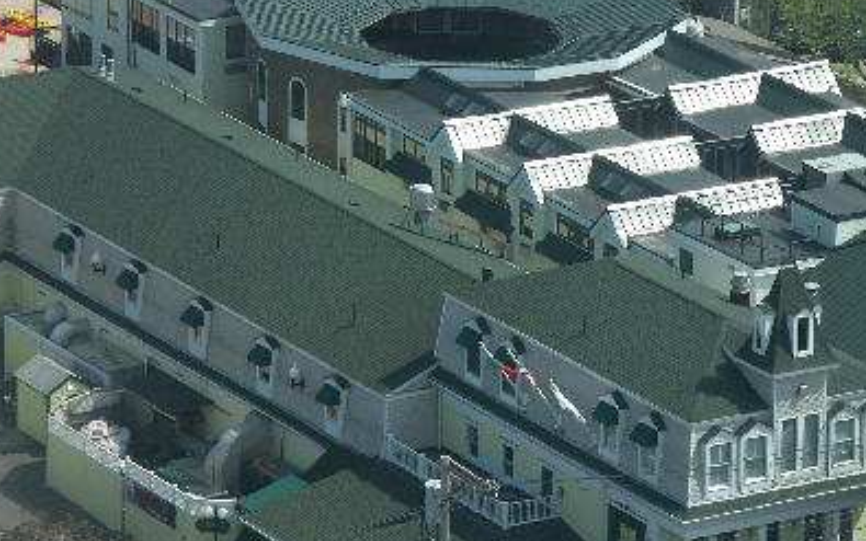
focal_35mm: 285
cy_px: 123
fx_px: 6727
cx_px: 549
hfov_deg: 7.4
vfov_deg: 4.6
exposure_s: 1/640
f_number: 6.3
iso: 100
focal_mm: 50.48
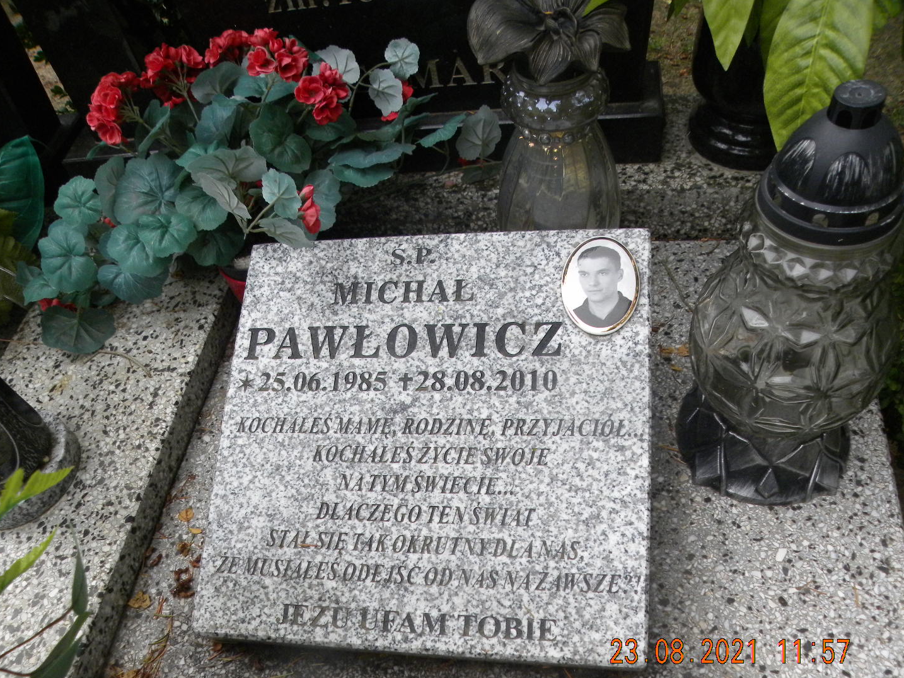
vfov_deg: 48.2
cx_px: 416
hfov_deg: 61.6
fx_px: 757
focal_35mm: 29
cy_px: 352
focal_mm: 4.6
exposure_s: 1/346
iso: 252
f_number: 2.8
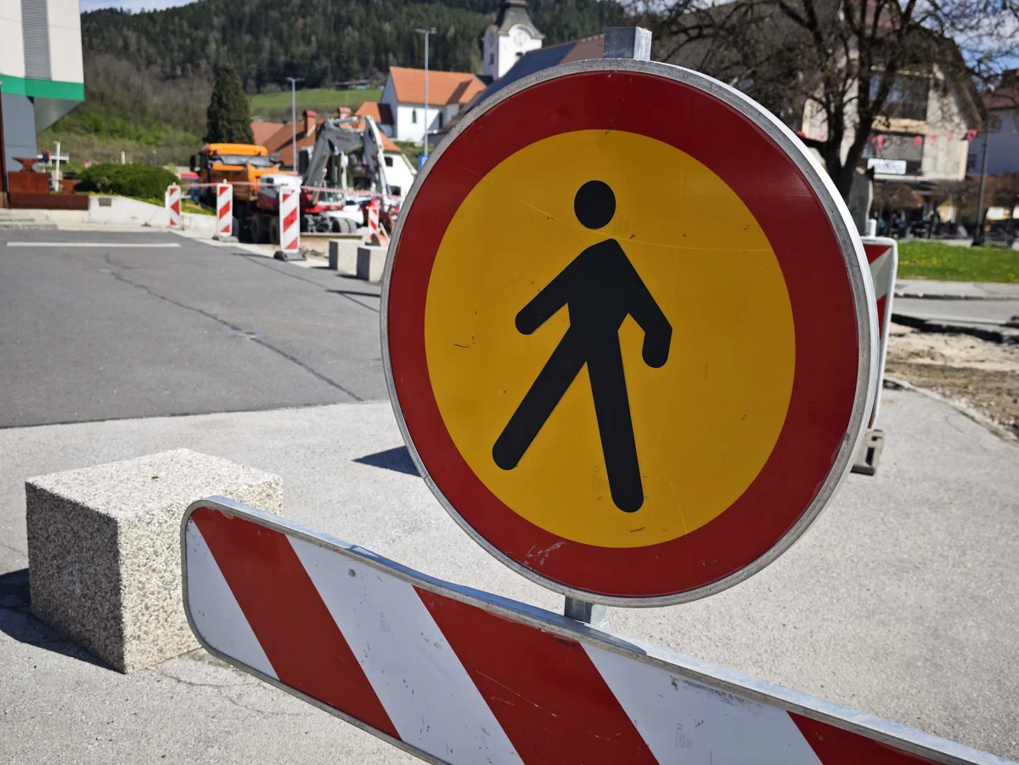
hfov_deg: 60.0
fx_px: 883
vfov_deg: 46.8
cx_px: 510
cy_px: 382
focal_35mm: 30
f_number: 2
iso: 50
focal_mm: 8.72
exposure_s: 1/1057
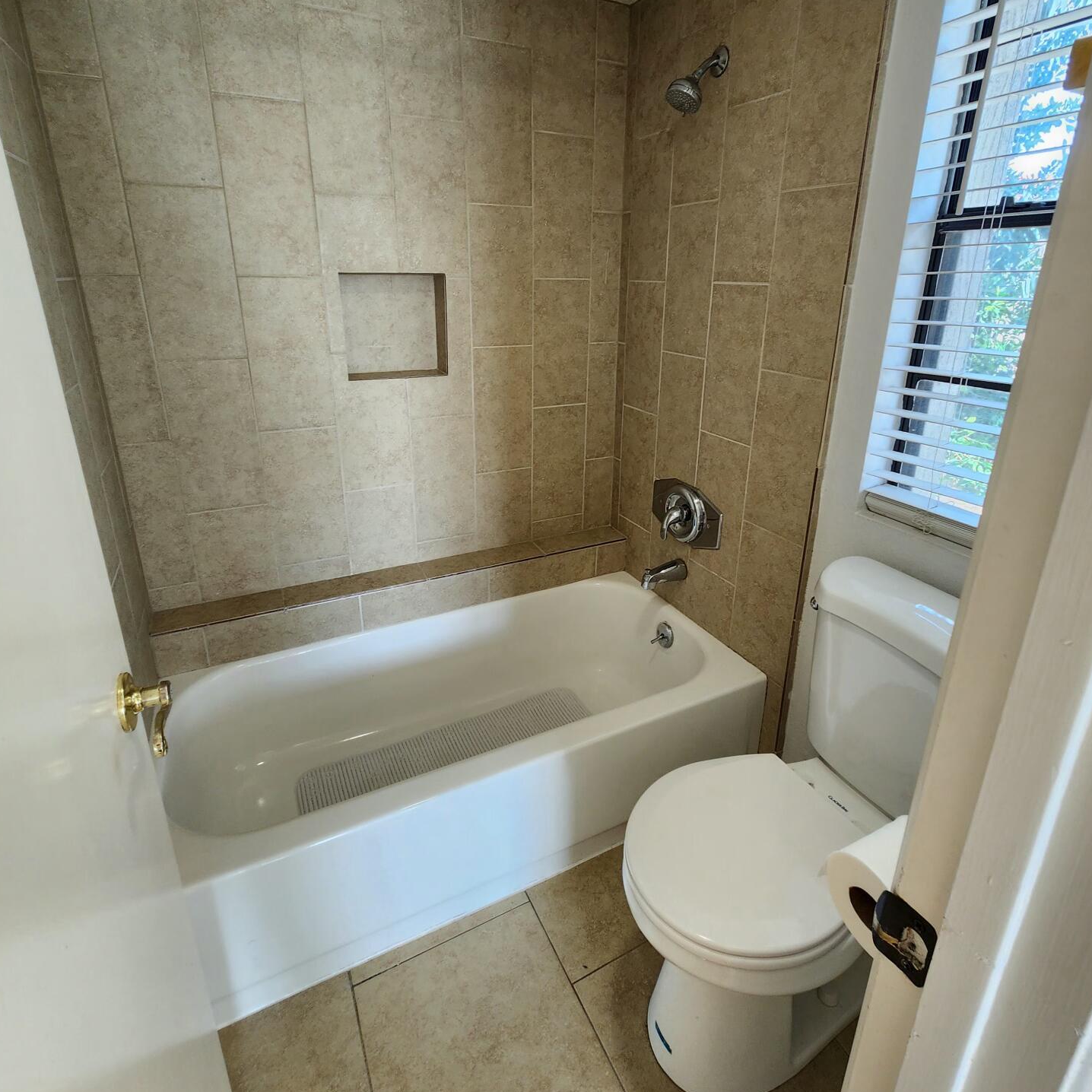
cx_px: 549
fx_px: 571
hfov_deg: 87.4
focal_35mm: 16
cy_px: 475
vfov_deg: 87.0
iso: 160
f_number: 2.2
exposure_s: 1/60
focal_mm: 2.2
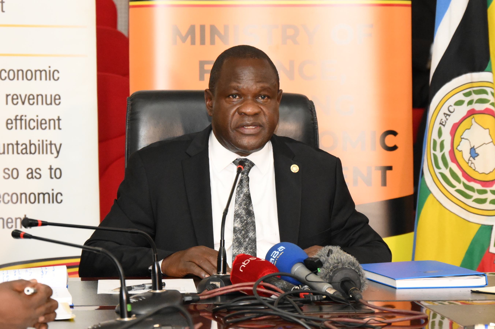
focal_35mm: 165
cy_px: 164
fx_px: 2268
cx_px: 248
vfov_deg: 8.3
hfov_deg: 12.5
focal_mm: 110
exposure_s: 1/160
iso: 6400
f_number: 6.3
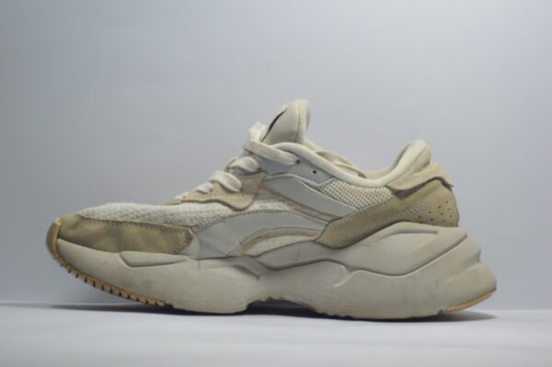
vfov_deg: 6.8
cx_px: 276
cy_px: 184
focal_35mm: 202
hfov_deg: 10.2
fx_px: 3102
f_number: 4.2
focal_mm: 135
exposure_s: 1/125
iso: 450
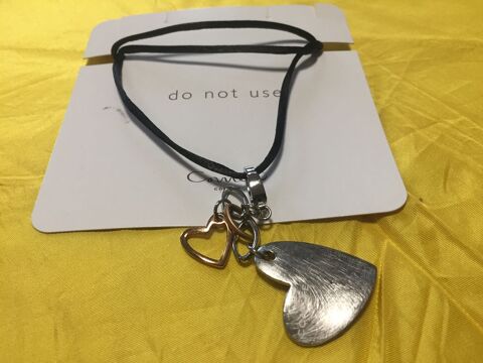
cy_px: 182
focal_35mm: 29
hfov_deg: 61.7
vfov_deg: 48.2
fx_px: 405
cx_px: 242
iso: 80
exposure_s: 1/33
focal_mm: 4.15
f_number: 2.2
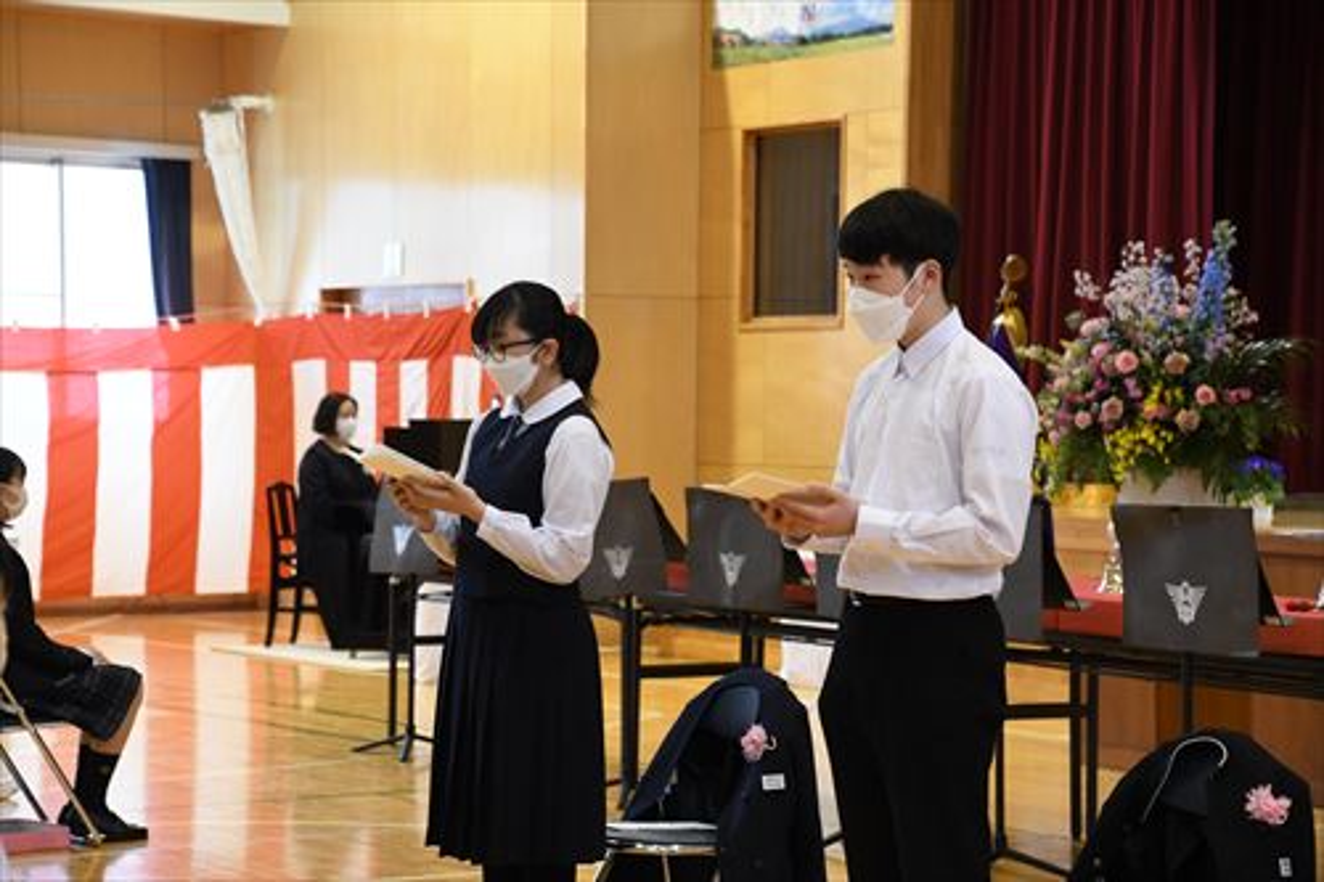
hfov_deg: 20.9
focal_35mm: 98
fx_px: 3584
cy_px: 441
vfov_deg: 14.0
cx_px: 662
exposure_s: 1/100
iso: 1600
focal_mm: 65
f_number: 5
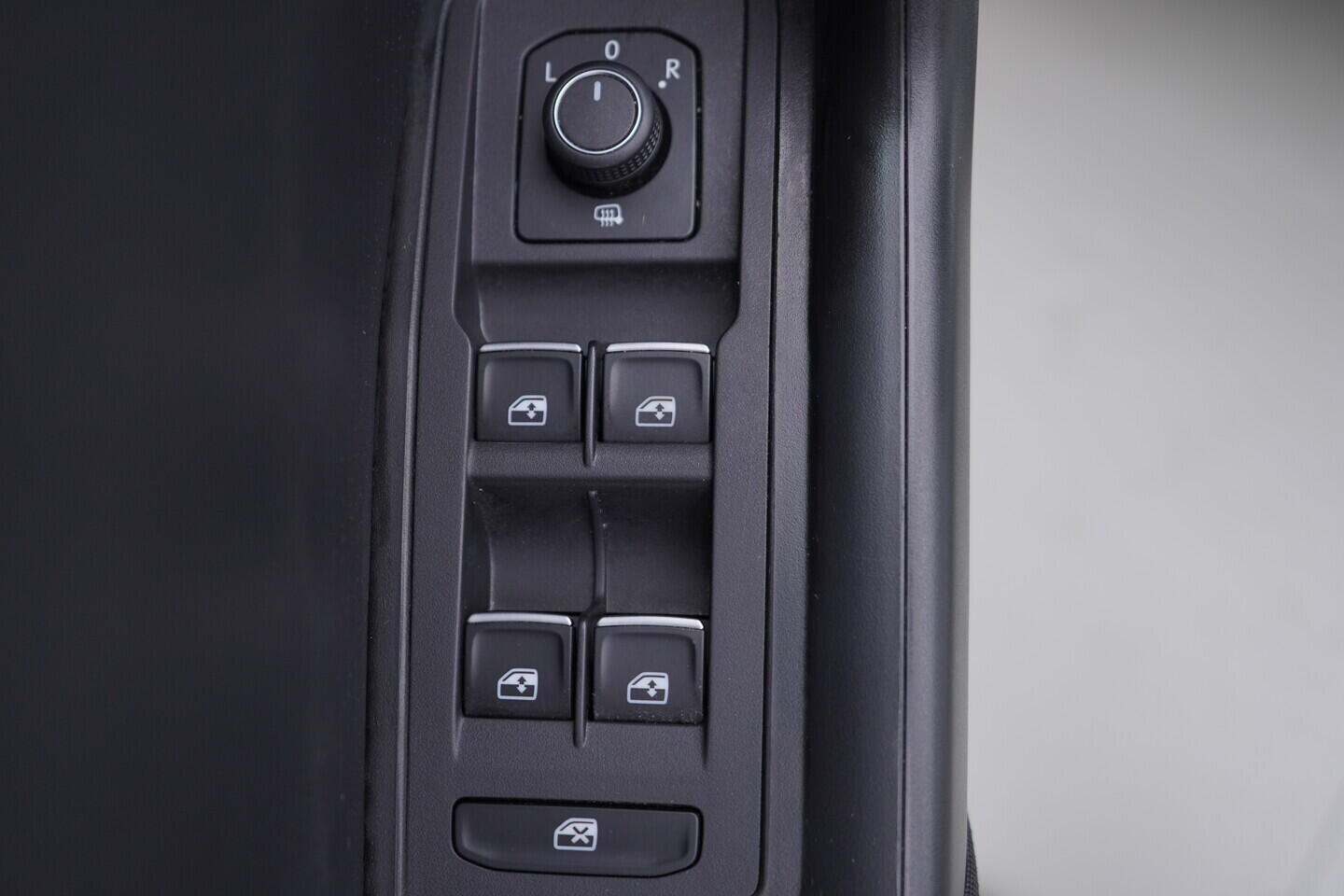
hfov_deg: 53.1
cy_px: 448
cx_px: 672
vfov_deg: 36.9
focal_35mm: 36
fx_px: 1344
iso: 125
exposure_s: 1/50
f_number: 3.2
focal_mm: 24
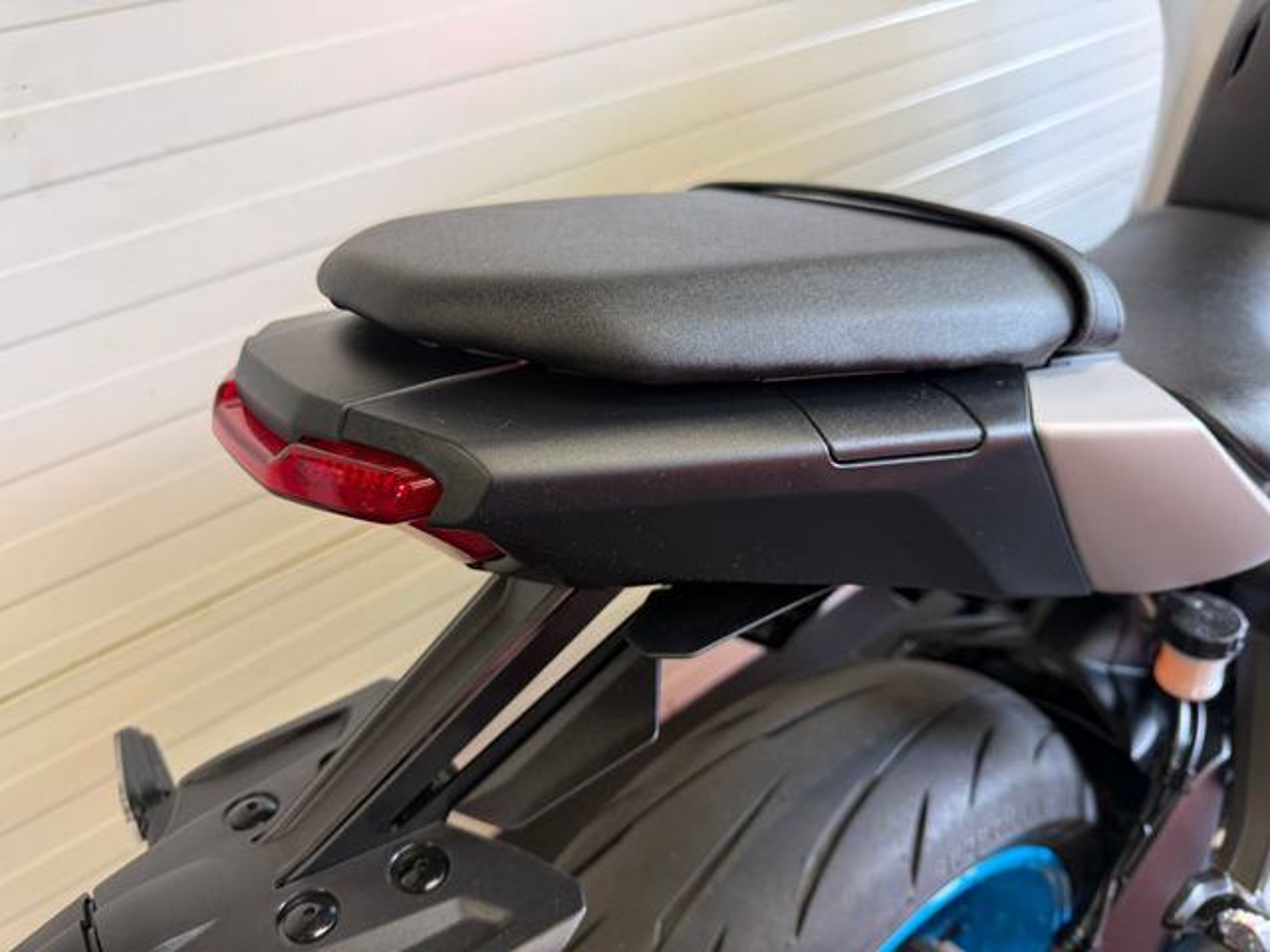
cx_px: 635
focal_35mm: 24
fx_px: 881
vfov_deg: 56.8
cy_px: 476
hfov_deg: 71.6
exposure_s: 1/100
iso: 160
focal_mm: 6.76
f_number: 1.78
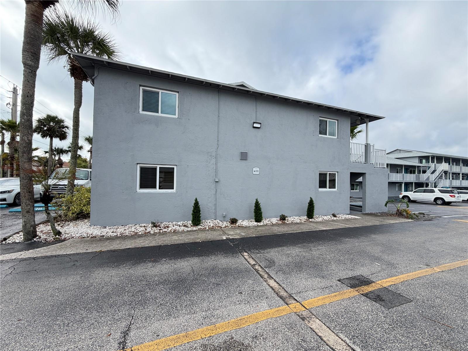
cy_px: 176
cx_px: 234
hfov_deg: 102.1
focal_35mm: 14
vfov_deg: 85.7
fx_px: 189
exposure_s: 1/535
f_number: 2.2
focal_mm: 2.22
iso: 40
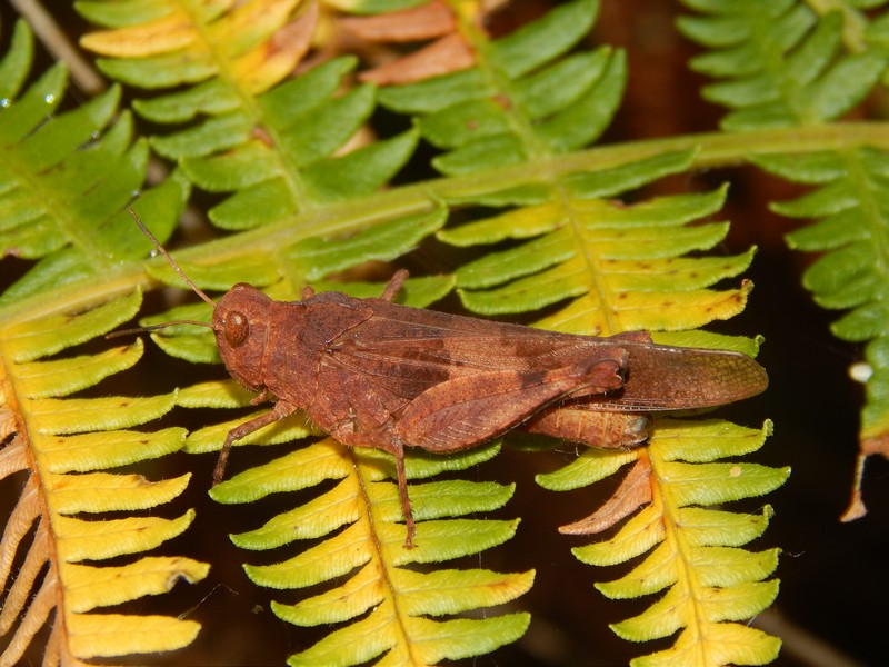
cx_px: 444
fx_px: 4725
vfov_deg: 8.1
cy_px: 334
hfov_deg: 10.7
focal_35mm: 184
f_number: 10.5
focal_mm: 32.8
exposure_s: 1/100
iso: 125
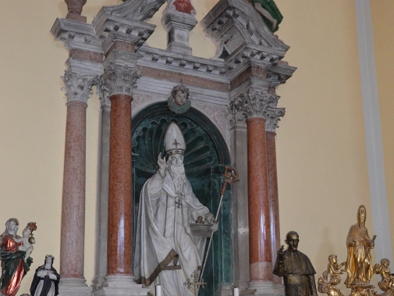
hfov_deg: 35.1
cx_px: 196
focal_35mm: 55
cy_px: 194
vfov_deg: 26.6
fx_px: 623
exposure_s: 1/60
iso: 3200
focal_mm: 25
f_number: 4
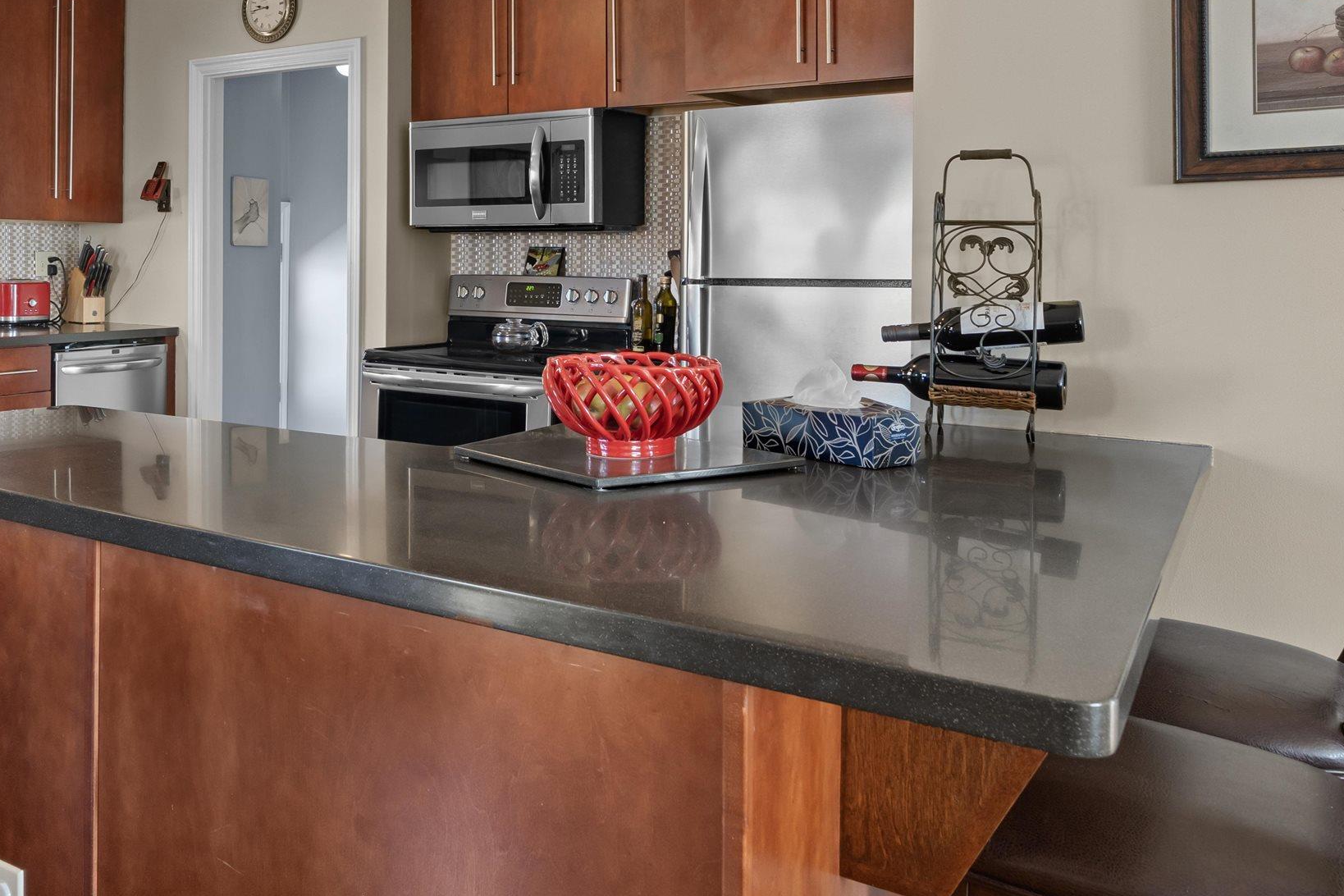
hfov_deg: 58.5
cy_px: 346
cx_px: 328
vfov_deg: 43.3
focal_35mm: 30
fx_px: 1120
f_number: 8
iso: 400
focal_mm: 16
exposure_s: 1/3
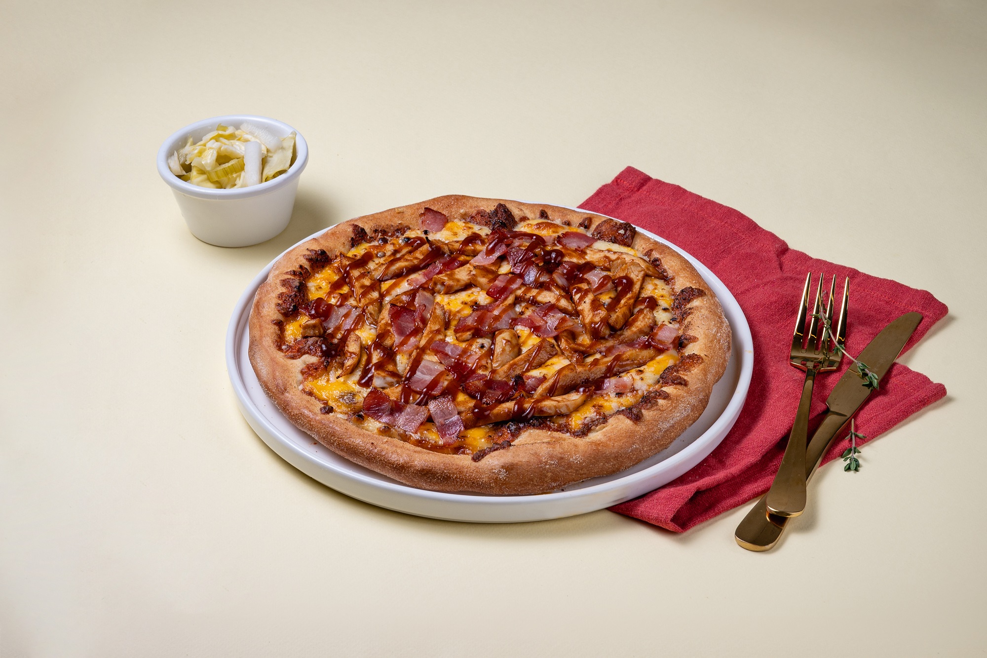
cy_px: 329
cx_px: 494
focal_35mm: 105
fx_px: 2878
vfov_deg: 13.0
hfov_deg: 19.5
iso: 125
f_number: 11
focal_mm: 70
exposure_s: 1/125
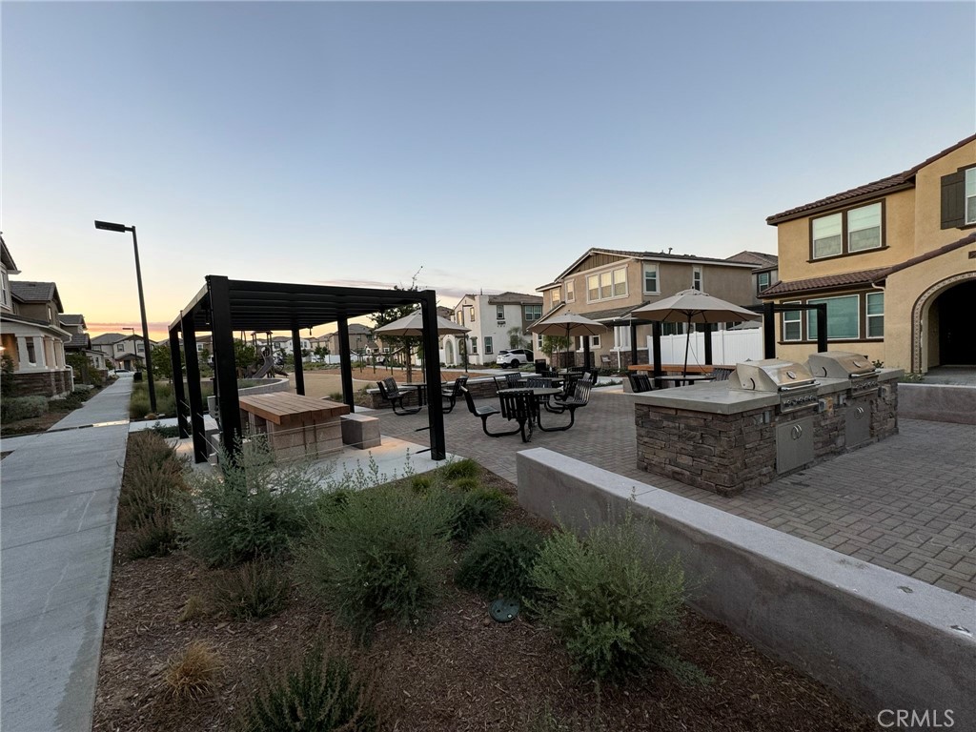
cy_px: 366
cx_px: 488
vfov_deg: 85.7
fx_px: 395
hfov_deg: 102.1
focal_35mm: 14
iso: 80
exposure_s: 1/99
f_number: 2.2
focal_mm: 2.22
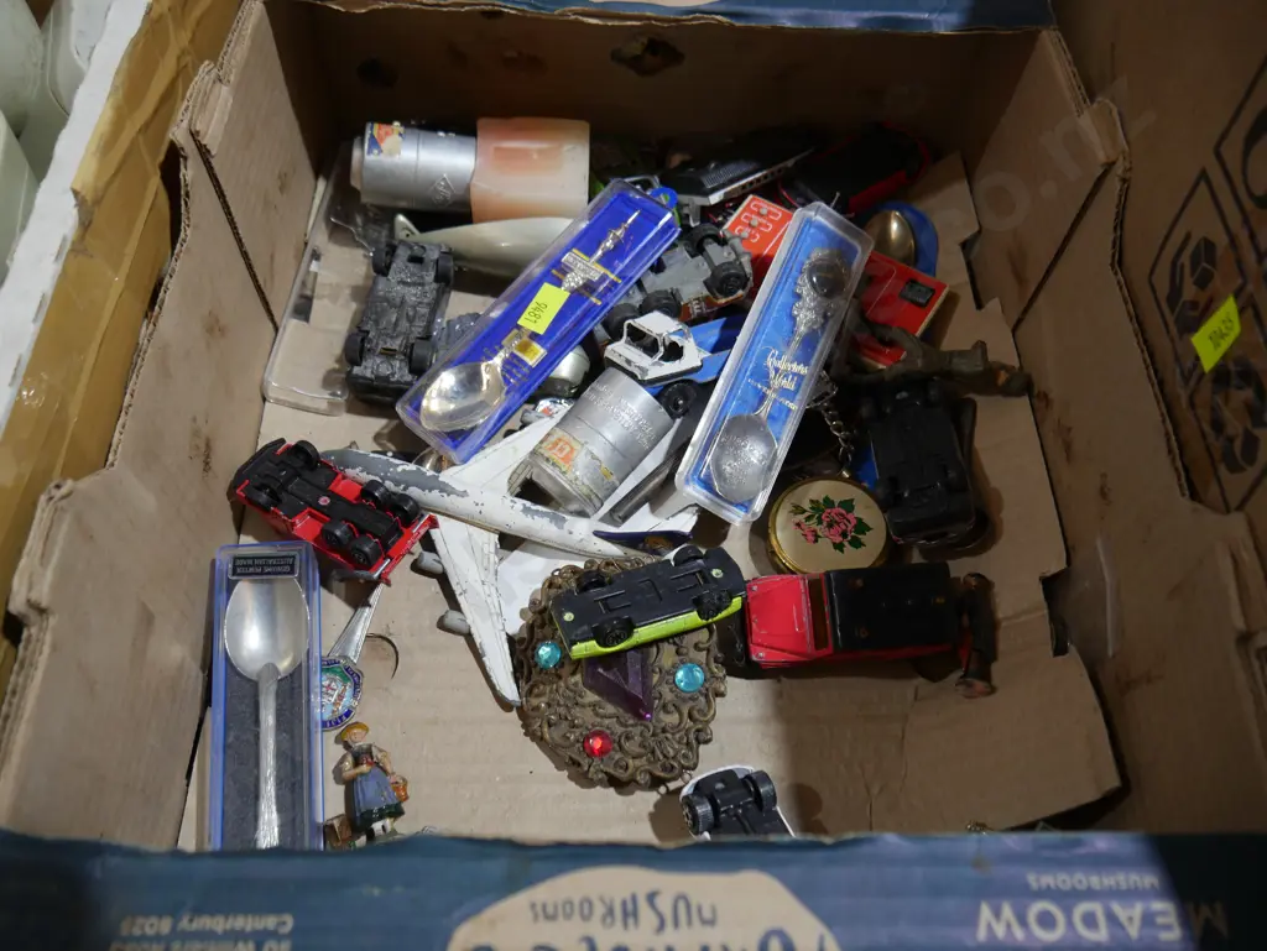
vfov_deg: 49.8
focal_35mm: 28
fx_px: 1025
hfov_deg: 63.4
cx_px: 634
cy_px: 476
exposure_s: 1/60
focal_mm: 14
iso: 200
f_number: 3.5
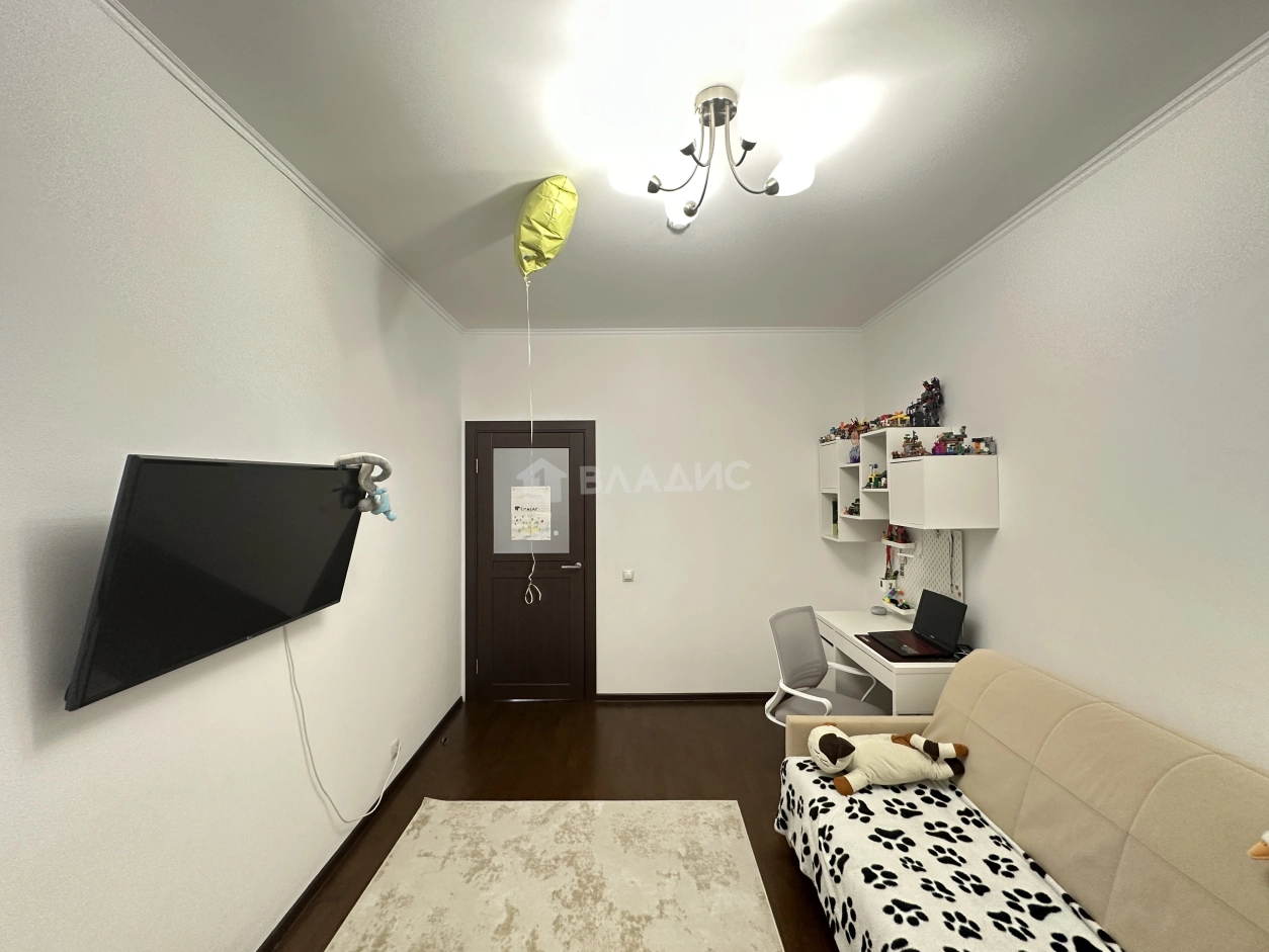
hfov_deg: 102.1
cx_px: 634
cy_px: 476
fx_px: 513
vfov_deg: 85.7
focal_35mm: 14
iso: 250
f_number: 2.2
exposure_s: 1/50
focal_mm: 2.22
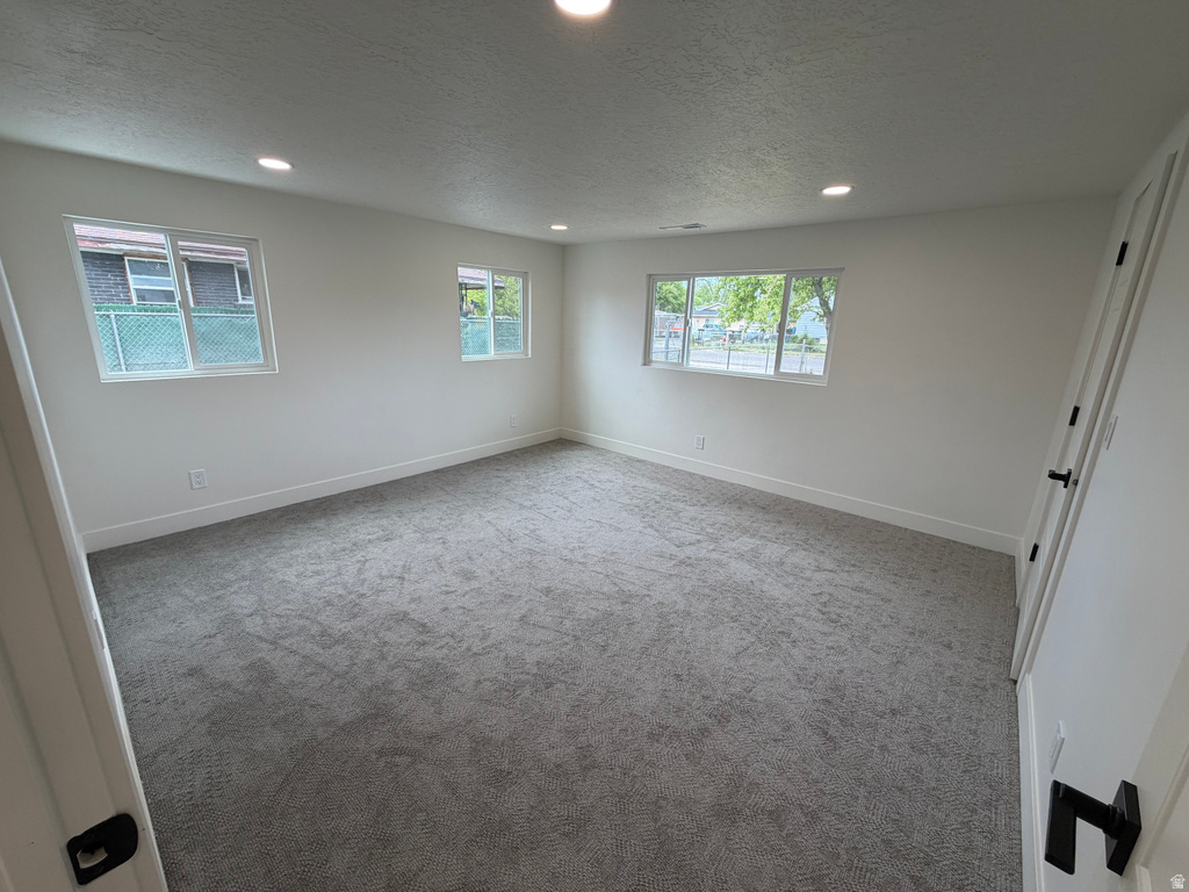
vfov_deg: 85.7
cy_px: 446
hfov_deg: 102.1
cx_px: 594
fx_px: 481
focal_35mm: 14
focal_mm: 2.22
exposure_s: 1/120
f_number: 2.2
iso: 64
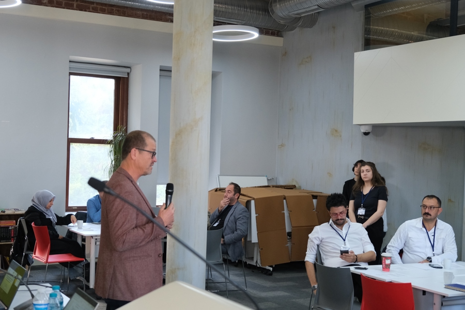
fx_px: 633
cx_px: 232
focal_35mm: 49
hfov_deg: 40.3
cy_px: 155
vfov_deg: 27.5
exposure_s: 1/100
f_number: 4
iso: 2000
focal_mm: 32.5
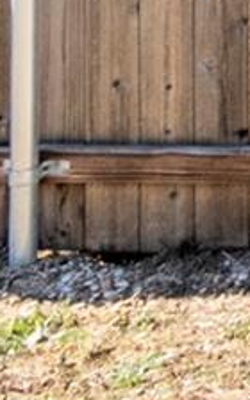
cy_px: -794
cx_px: 1534
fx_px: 2235
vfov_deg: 8.6
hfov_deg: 4.6
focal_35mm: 205
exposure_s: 1/400
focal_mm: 15
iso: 250
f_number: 9
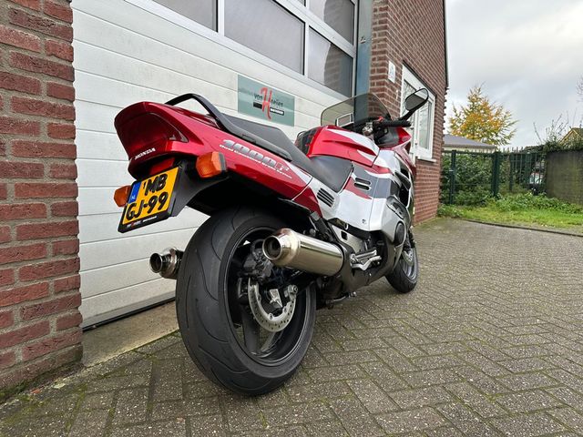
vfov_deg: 56.8
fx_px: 404
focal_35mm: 24
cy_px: 218
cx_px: 292
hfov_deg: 71.6
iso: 80
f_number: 1.78
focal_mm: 6.86
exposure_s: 1/623
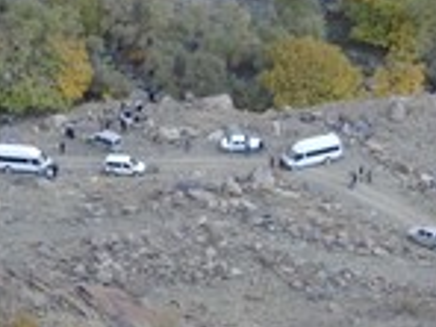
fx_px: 3363
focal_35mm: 267
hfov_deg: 7.4
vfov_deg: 5.6
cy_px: 87
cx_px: -38
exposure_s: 1/160
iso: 100
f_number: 2.9
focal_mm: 17.5
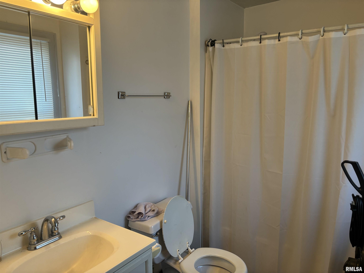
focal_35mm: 26
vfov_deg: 53.1
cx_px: 182
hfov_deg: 67.3
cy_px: 136
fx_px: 273
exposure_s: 1/60
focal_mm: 5.96
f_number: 1.6
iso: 100
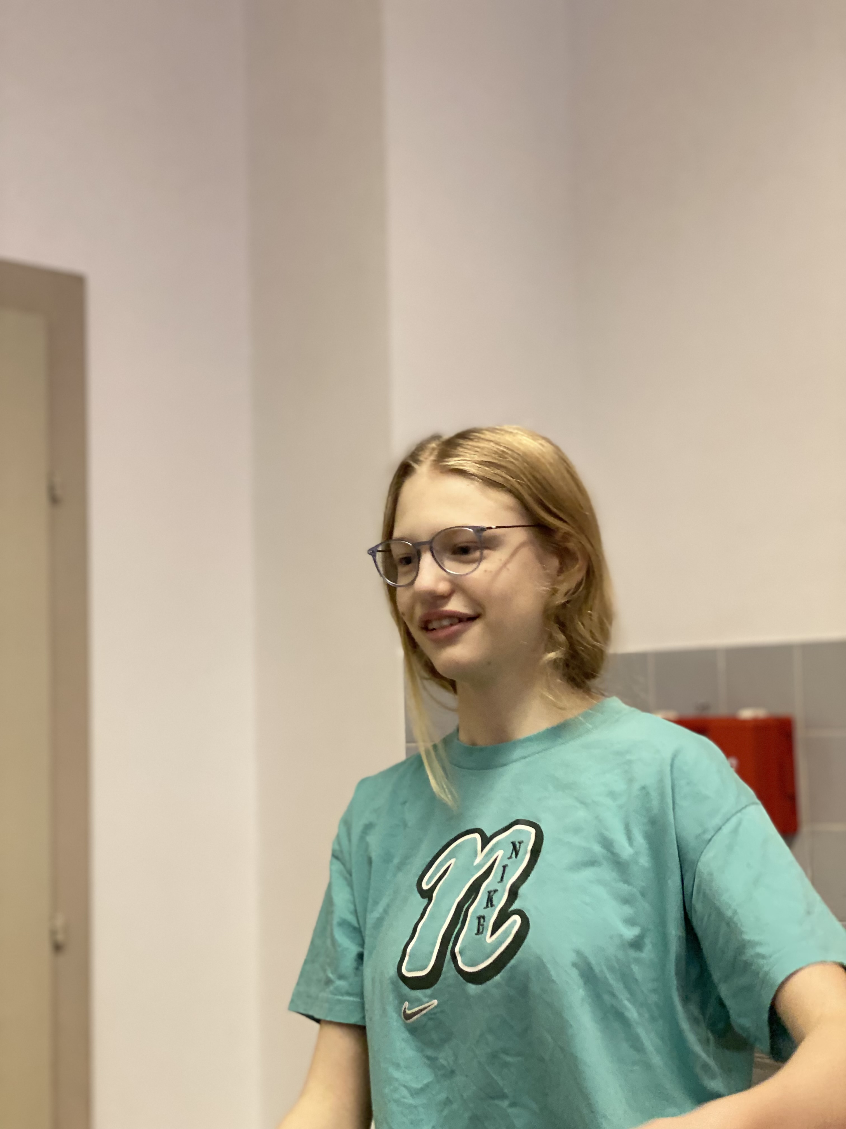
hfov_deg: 28.0
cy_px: 564
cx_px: 423
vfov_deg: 36.8
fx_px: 1694
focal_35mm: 52
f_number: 2
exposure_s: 1/33
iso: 160
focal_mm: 6
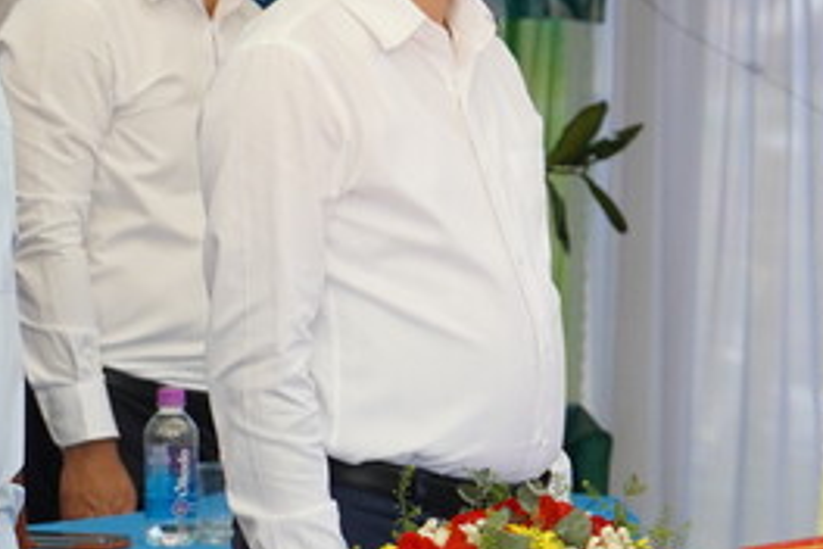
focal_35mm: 351
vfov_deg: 3.9
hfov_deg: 5.8
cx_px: -209
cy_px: -2
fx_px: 8013
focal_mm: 77
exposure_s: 1/2000
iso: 800
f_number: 5.6
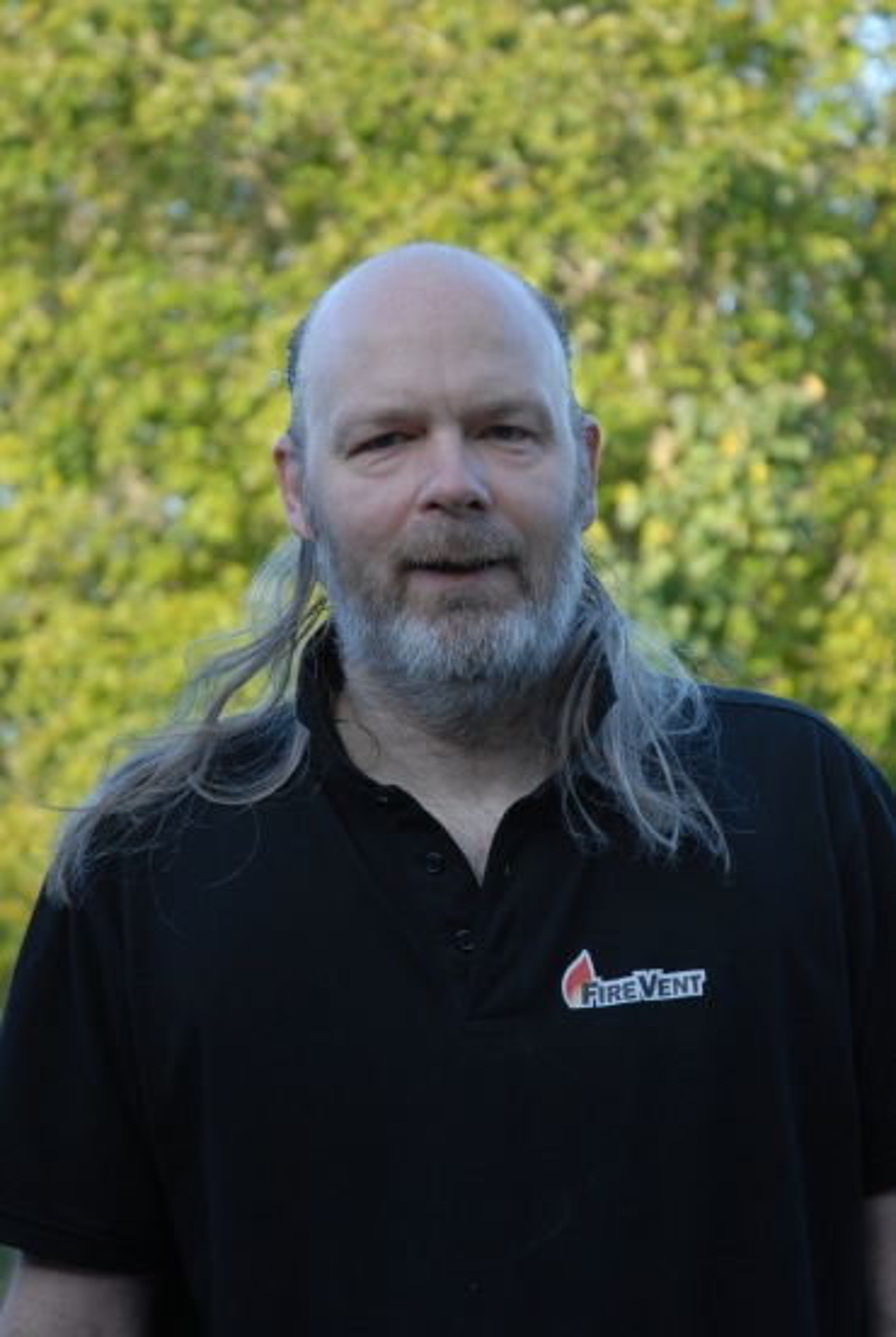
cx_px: 448
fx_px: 3347
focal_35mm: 90
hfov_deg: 15.2
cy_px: 668
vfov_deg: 22.6
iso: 200
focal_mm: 60
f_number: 4.5
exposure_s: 1/160
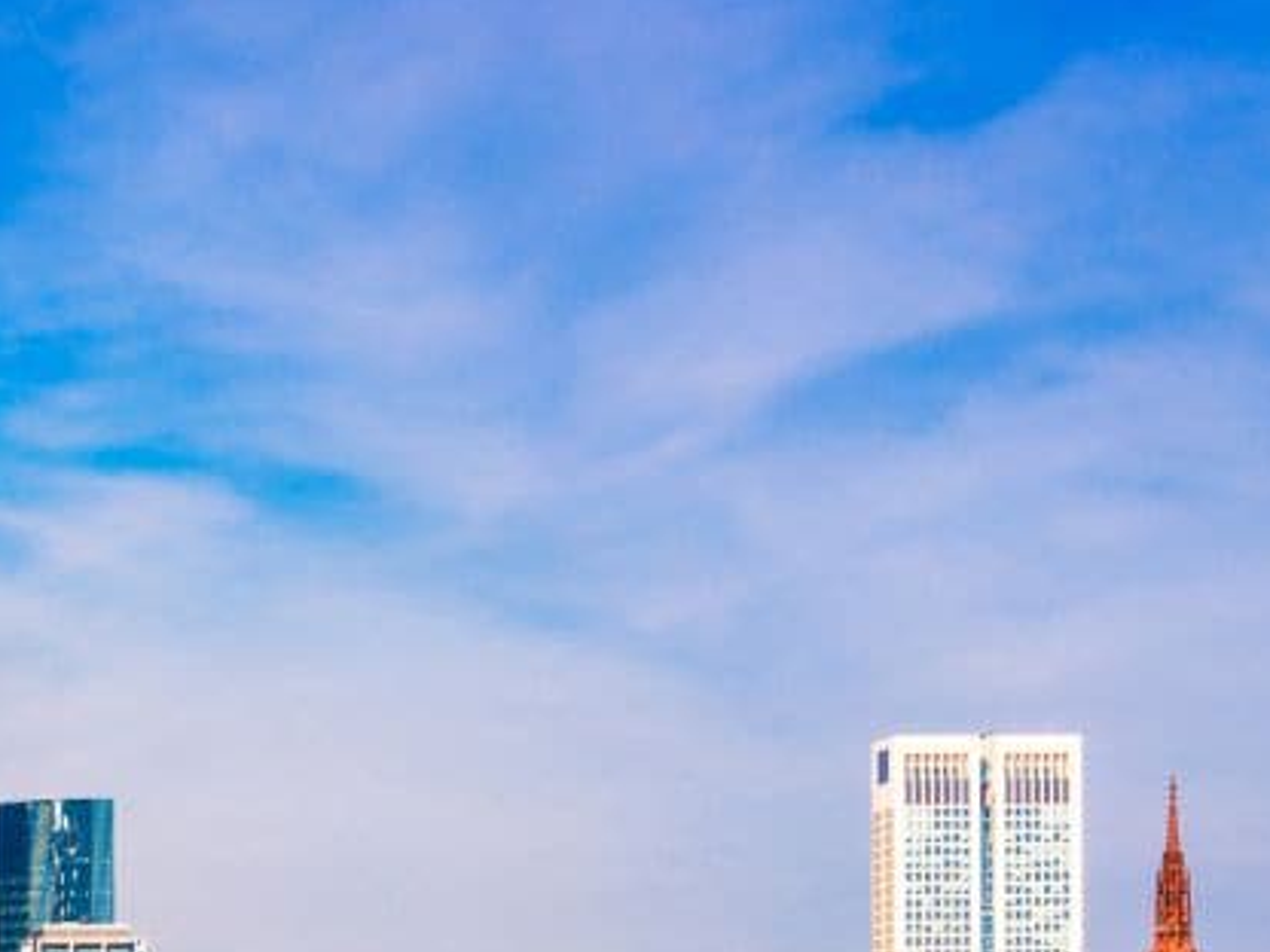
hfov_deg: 10.0
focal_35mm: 194
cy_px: 1112
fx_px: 7118
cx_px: -327
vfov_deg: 7.6
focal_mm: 70
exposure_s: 1/13
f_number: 11
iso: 50
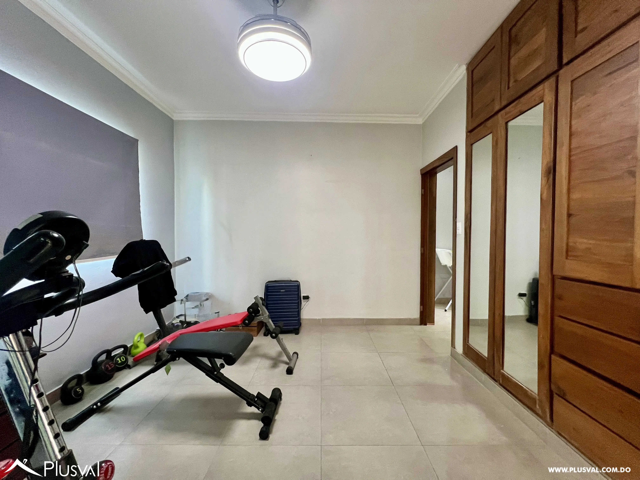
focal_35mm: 13
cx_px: 320
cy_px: 240
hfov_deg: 106.2
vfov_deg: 89.9
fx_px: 240
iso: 400
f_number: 1.8
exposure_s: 1/60
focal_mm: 1.57
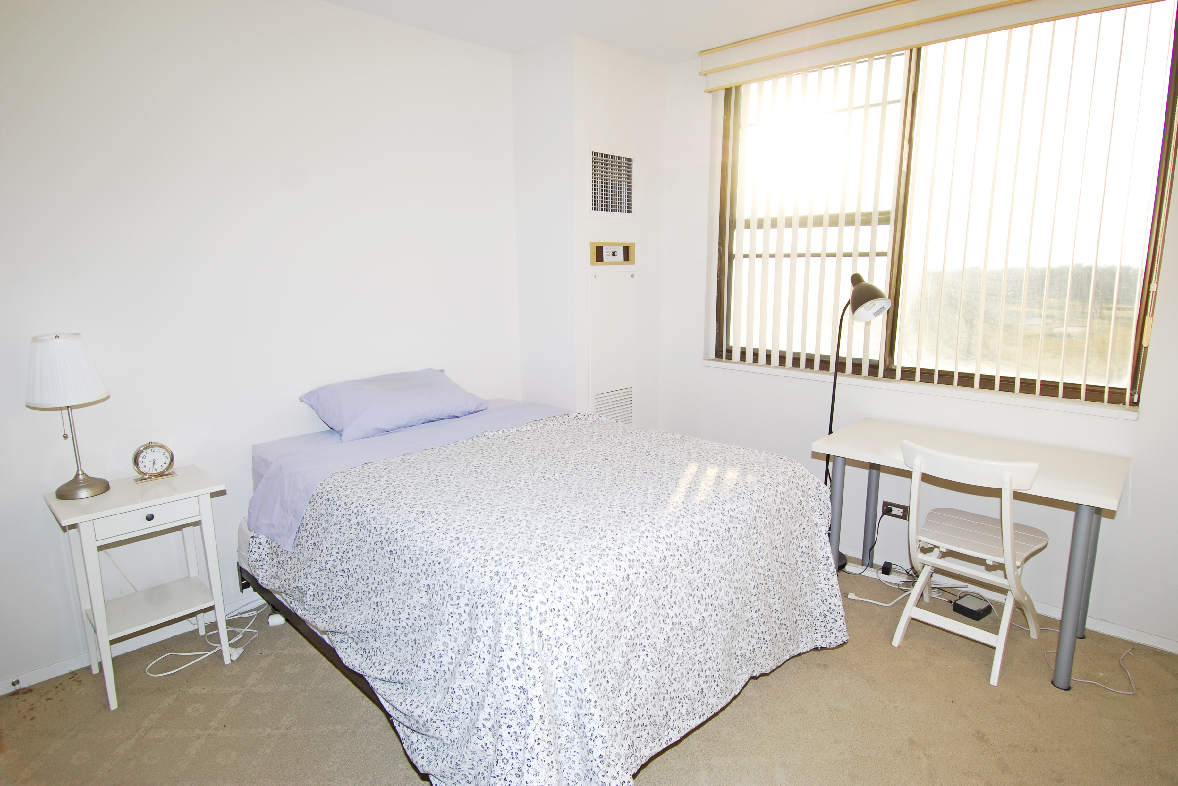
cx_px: 600
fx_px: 622
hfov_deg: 86.9
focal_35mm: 19
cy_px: 393
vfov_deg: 64.6
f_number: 5.6
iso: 100
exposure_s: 1/125
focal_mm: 12
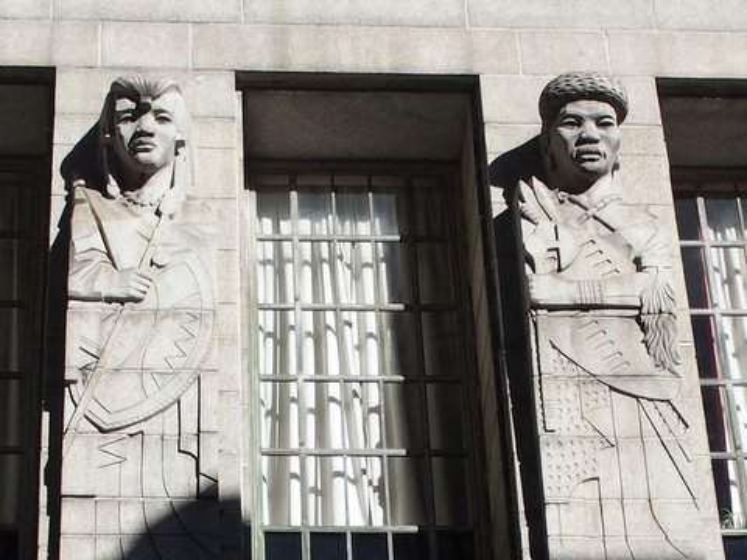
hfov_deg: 41.2
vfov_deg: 31.5
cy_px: 280
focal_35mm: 46
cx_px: 374
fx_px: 993
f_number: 3.5
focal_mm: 9.8
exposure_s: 1/1000
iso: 100
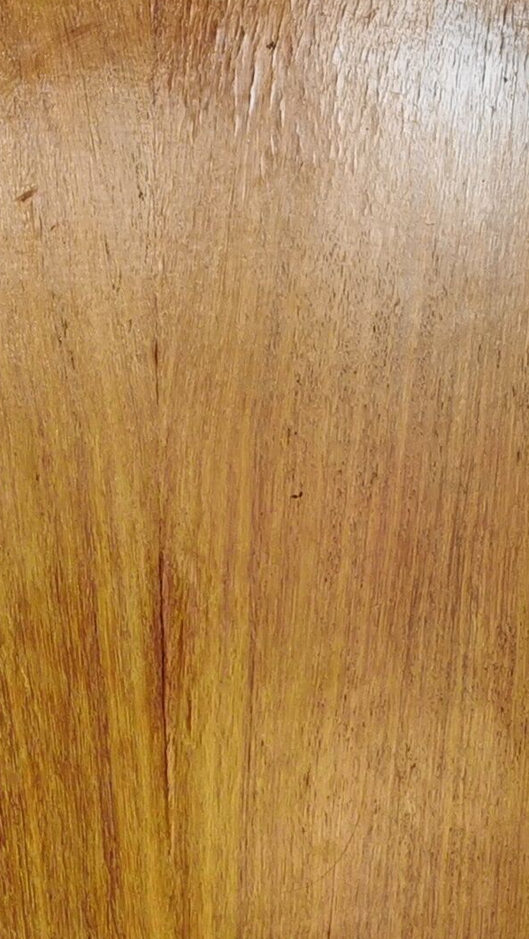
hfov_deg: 11.9
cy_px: 901
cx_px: 59
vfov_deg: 20.6
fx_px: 2517
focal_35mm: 101
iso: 50
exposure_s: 1/122
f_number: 1.8
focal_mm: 5.58
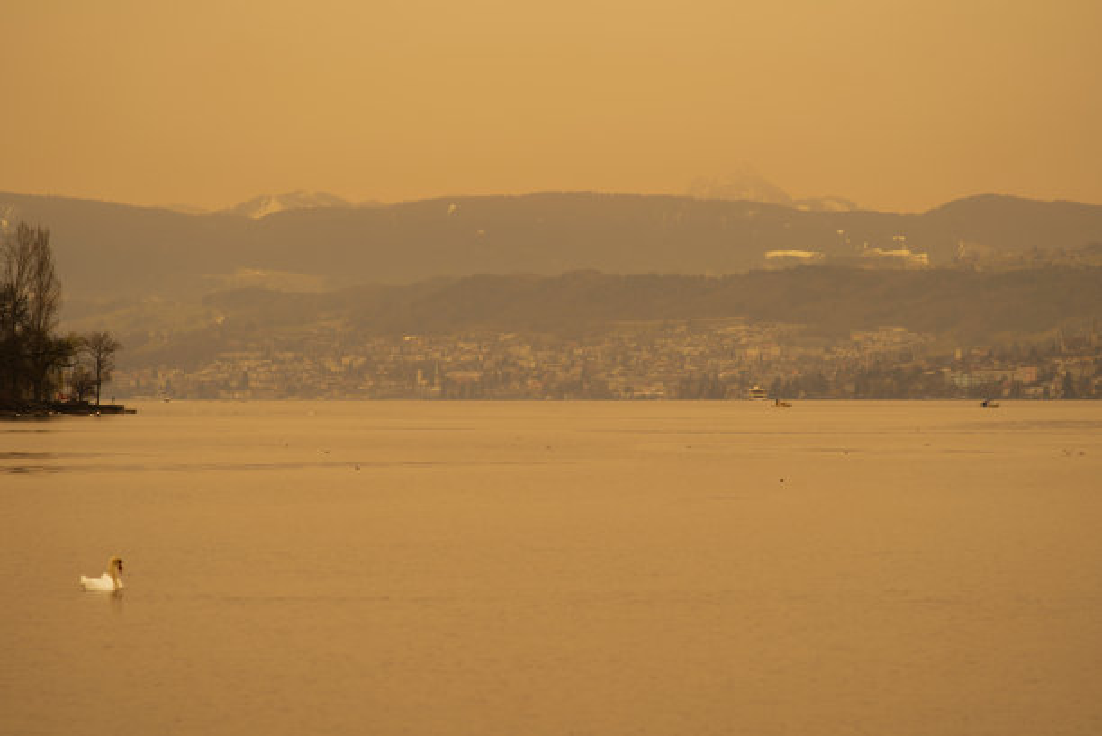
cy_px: 368
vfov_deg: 6.9
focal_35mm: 200
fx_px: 6126
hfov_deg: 10.3
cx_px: 551
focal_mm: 200
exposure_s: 1/320
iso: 100
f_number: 4.5
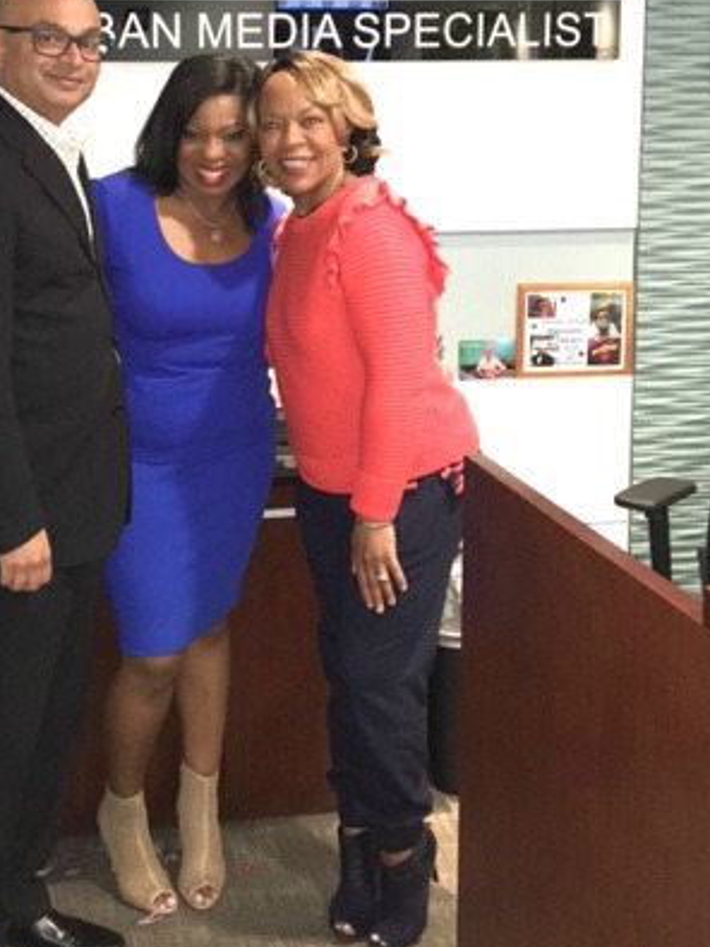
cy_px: 273
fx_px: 1286
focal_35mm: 47
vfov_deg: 39.7
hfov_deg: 30.5
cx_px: 211
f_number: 2.2
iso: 500
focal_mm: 4.15
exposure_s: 1/16
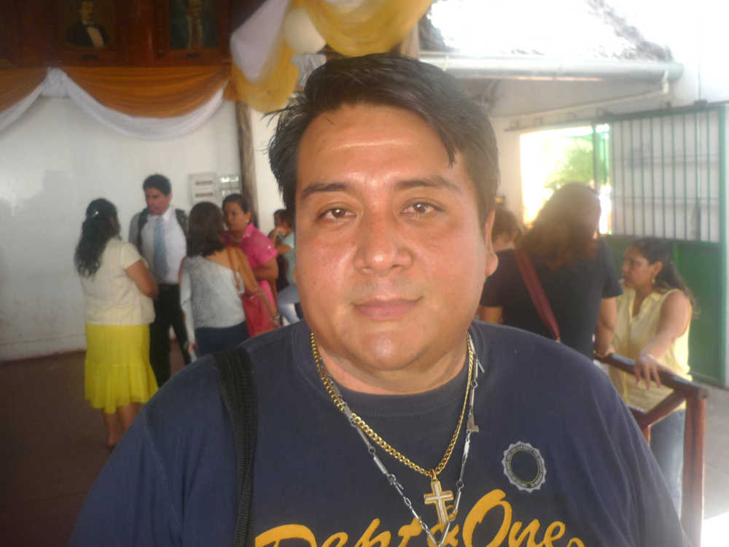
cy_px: 274
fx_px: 695
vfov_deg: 42.9
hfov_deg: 55.4
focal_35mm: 33
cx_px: 364
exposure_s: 1/100
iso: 100
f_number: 2.8
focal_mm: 5.5
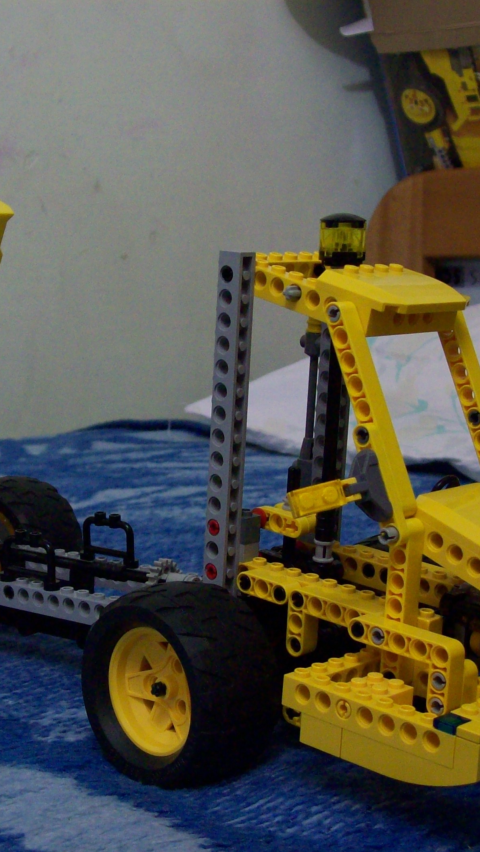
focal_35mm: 66
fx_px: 1493
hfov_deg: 18.2
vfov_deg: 31.9
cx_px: 138
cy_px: 423
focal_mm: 7.6
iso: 200
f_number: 3
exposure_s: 1/8
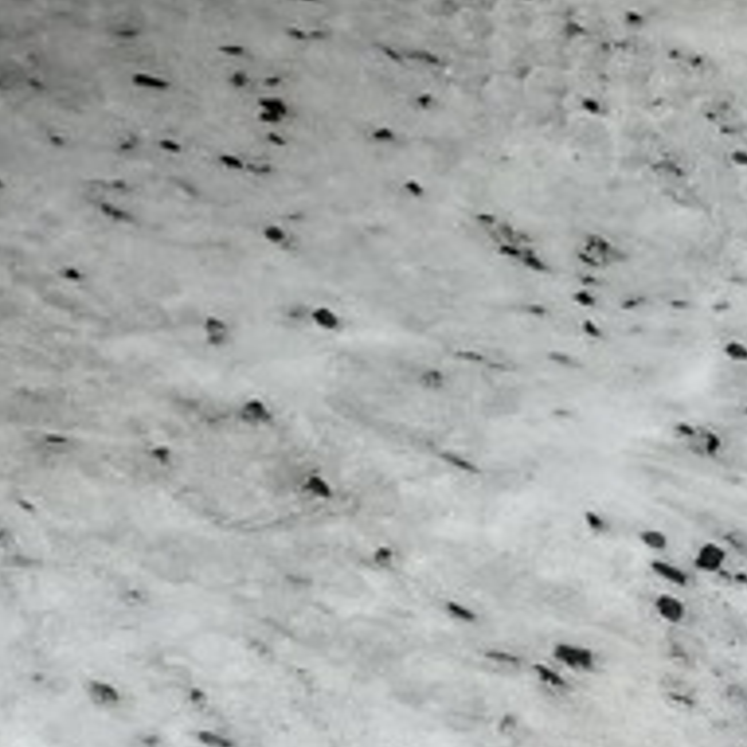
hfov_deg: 10.2
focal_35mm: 153
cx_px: -954
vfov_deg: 10.0
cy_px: -1033
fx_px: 3735
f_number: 1.8
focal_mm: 5.54
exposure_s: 1/784
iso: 50
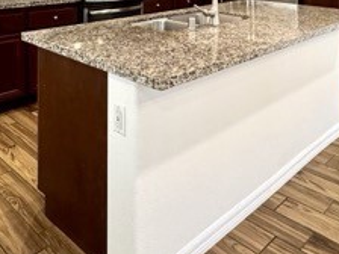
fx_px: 392
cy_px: -41
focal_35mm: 40
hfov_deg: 46.8
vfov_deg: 31.0
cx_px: 157
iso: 400
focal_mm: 2.22
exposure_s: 1/60
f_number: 2.2
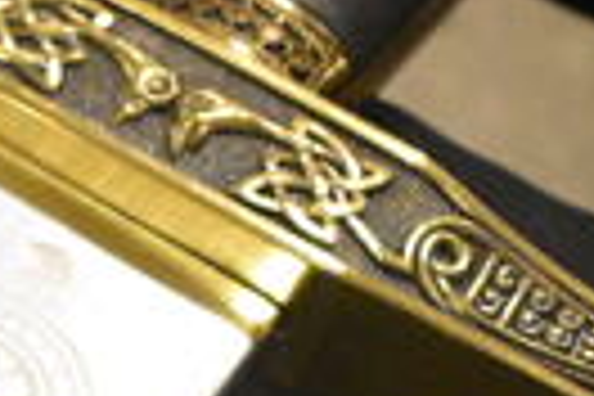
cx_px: -207
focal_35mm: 125
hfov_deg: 15.5
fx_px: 2062
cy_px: 693
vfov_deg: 10.4
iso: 3200
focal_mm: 18
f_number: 3.5
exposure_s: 1/125
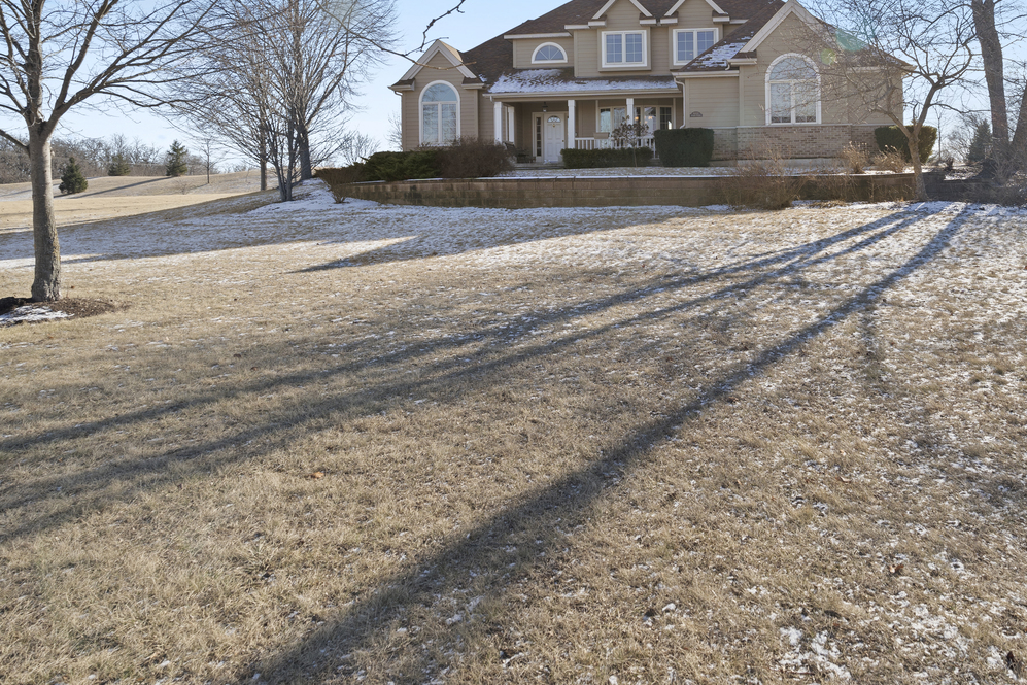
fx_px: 765
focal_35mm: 27
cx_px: 656
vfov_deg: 46.8
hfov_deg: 66.5
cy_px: 186
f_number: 7.1
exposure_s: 1/50
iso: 100
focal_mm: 16.5
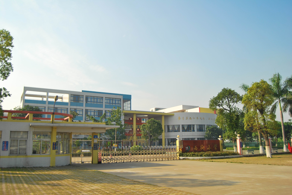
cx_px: 146
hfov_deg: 61.9
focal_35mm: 30
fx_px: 244
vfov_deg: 43.7
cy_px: 98
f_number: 4
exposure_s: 1/800
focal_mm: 20
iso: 100
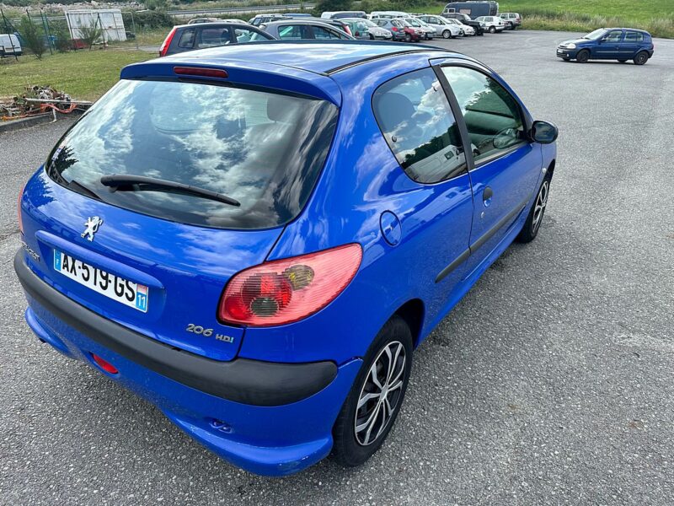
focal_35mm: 24
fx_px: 467
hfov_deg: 71.6
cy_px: 253
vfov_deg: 56.8
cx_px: 337
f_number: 1.78
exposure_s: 1/1212
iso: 80
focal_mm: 6.86
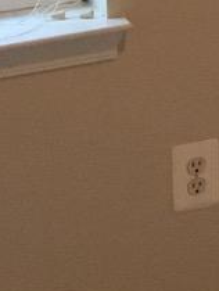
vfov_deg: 8.5
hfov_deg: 6.5
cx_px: 597
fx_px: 1785
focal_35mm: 212
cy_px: -421
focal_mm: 4.15
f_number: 2.2
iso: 125
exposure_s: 1/30
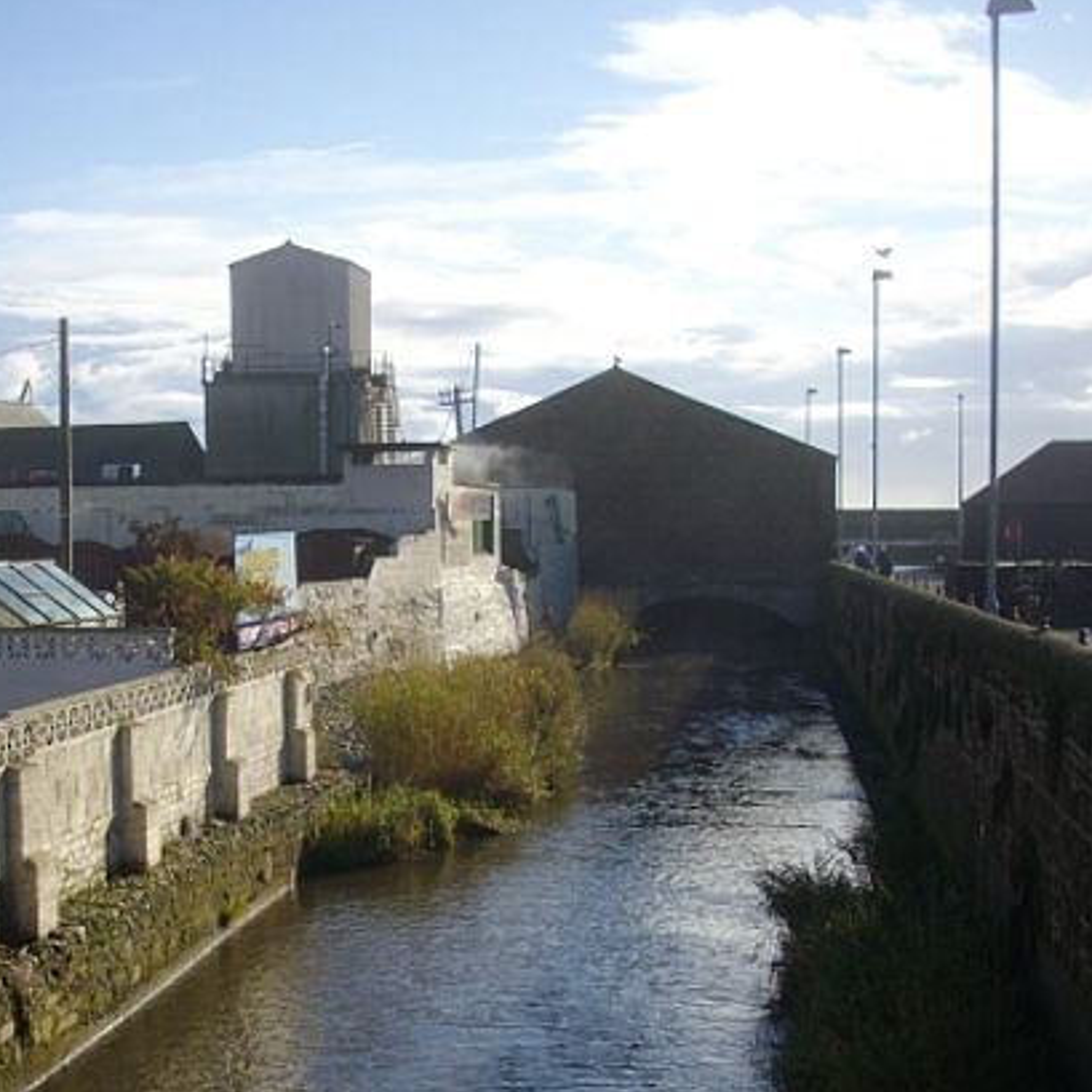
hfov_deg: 28.8
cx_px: 331
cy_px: 726
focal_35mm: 59
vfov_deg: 28.9
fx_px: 2106
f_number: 5.6
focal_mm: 6.2
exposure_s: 1/400
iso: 100
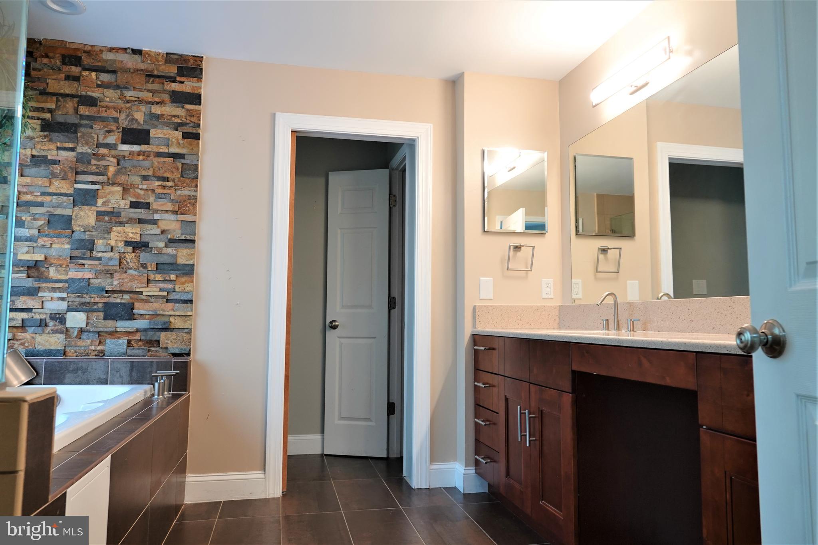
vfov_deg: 53.1
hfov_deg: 73.7
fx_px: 545
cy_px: 272
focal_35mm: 24
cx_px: 409
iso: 125
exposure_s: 1/30
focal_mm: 8.8
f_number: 2.5
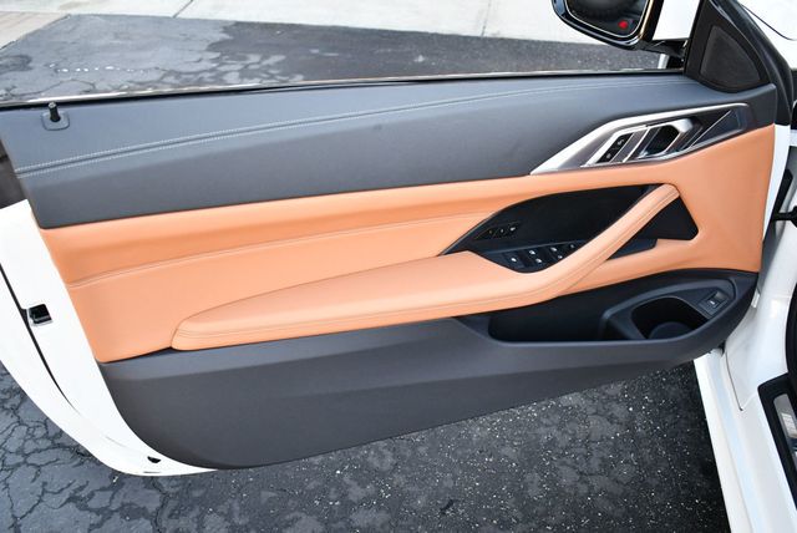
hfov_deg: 53.1
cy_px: 266
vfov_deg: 36.9
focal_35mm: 36
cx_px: 398
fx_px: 798
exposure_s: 1/250
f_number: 3.5
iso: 560
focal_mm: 18
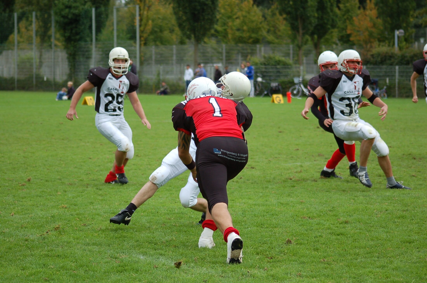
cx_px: 214
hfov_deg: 15.9
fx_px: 1527
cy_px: 142
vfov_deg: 10.6
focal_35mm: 129
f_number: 4
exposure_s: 1/1000
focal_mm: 86
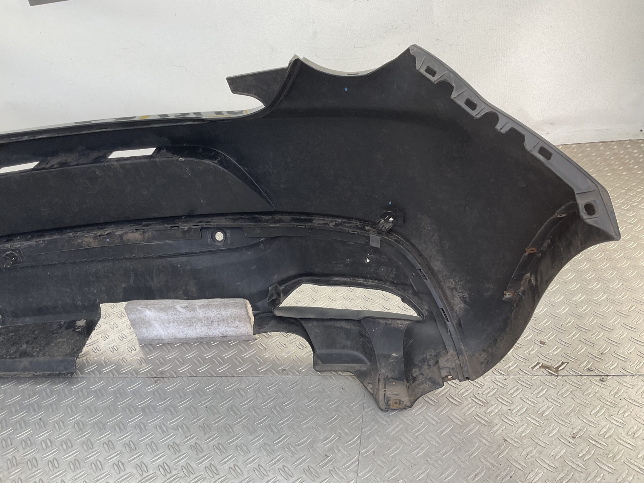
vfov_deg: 48.2
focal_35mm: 29
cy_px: 242
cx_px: 322
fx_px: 540
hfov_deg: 61.7
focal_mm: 3
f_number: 1.8
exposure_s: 1/120
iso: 32
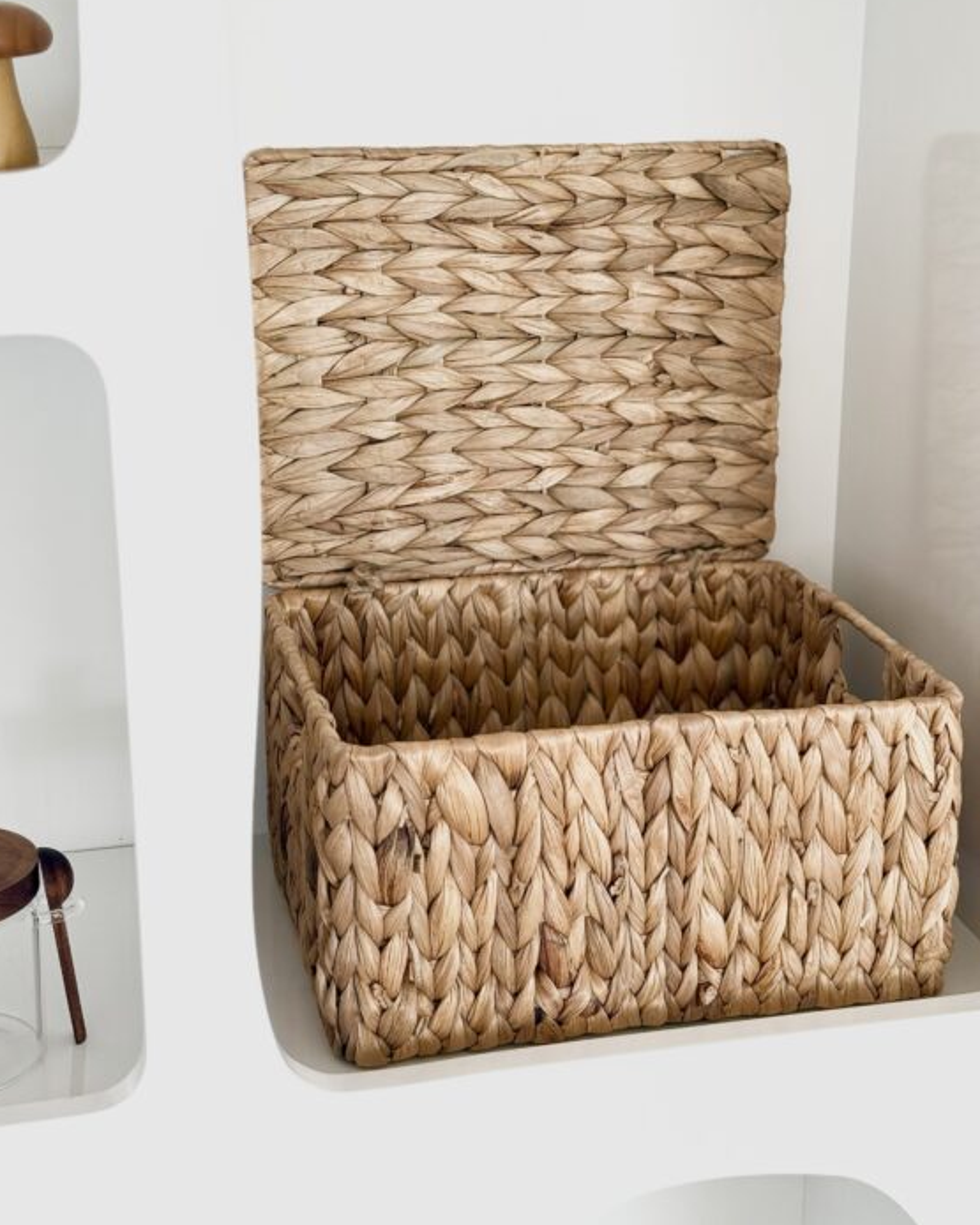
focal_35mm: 54
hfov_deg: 28.1
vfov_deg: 34.7
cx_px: 493
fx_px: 1958
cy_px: 567
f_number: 1.78
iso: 100
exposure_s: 1/89
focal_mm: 6.76
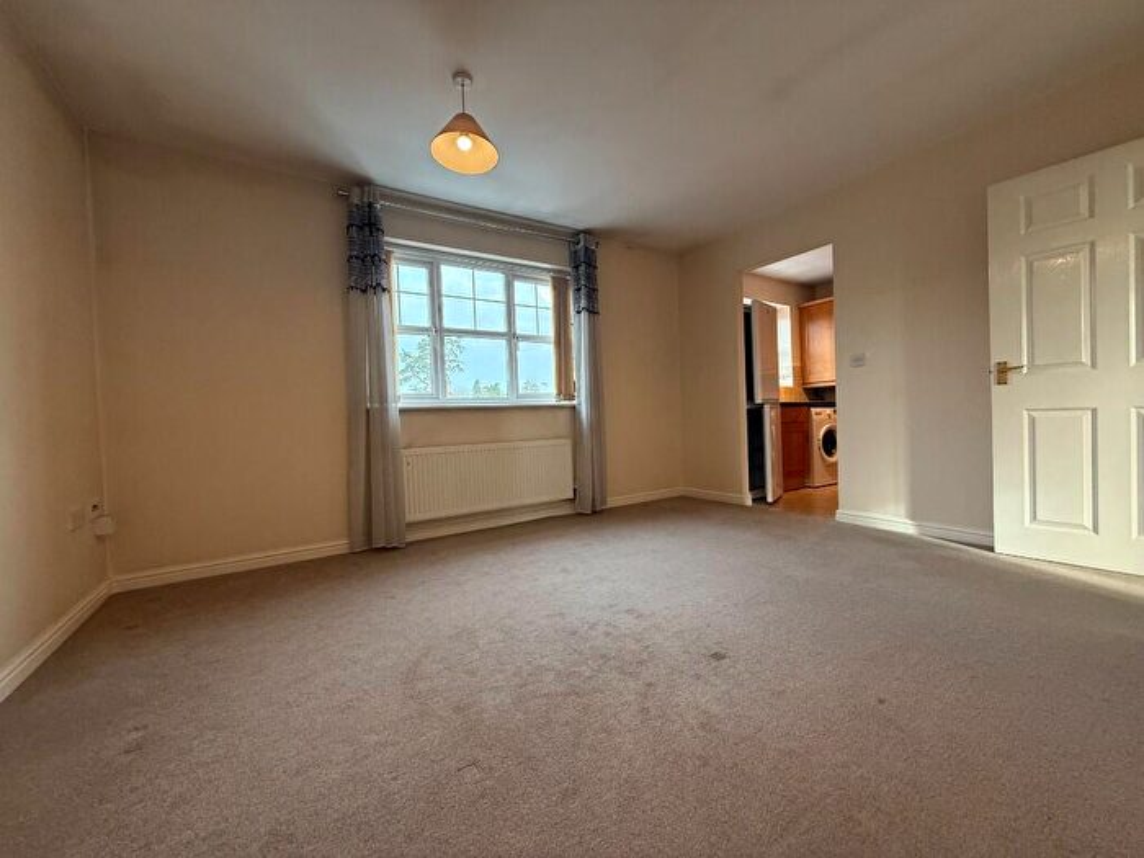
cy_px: 429
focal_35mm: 14
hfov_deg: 102.1
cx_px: 572
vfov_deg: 85.7
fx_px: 463
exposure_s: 1/100
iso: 250
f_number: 2.2
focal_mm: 2.22
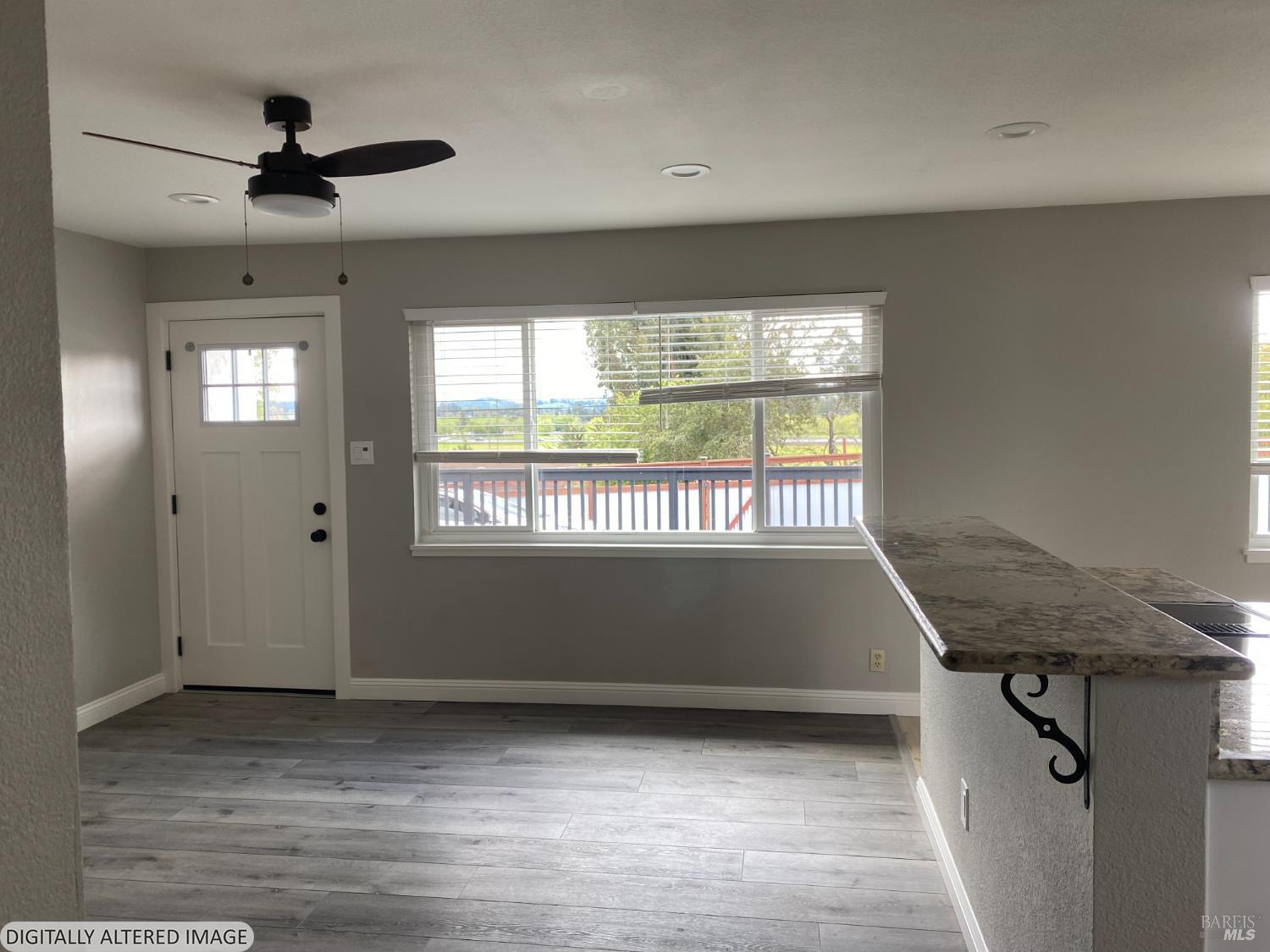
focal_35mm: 26
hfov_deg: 67.3
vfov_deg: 53.1
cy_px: 476
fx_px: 954
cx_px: 635
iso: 80
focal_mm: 4.25
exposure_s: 1/120
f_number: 1.8
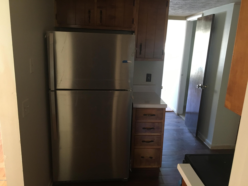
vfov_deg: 48.2
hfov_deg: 61.7
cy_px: 93
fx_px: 208
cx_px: 124
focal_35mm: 29
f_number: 2.2
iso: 160
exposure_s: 1/30
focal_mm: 4.15
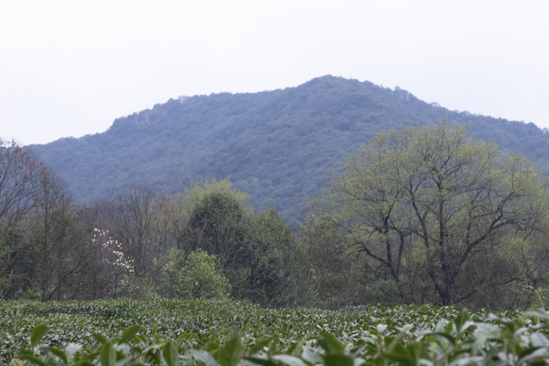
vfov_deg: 14.4
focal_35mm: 95
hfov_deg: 21.4
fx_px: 1449
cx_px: 331
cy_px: 259
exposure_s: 1/30
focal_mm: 41.3
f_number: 8
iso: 400
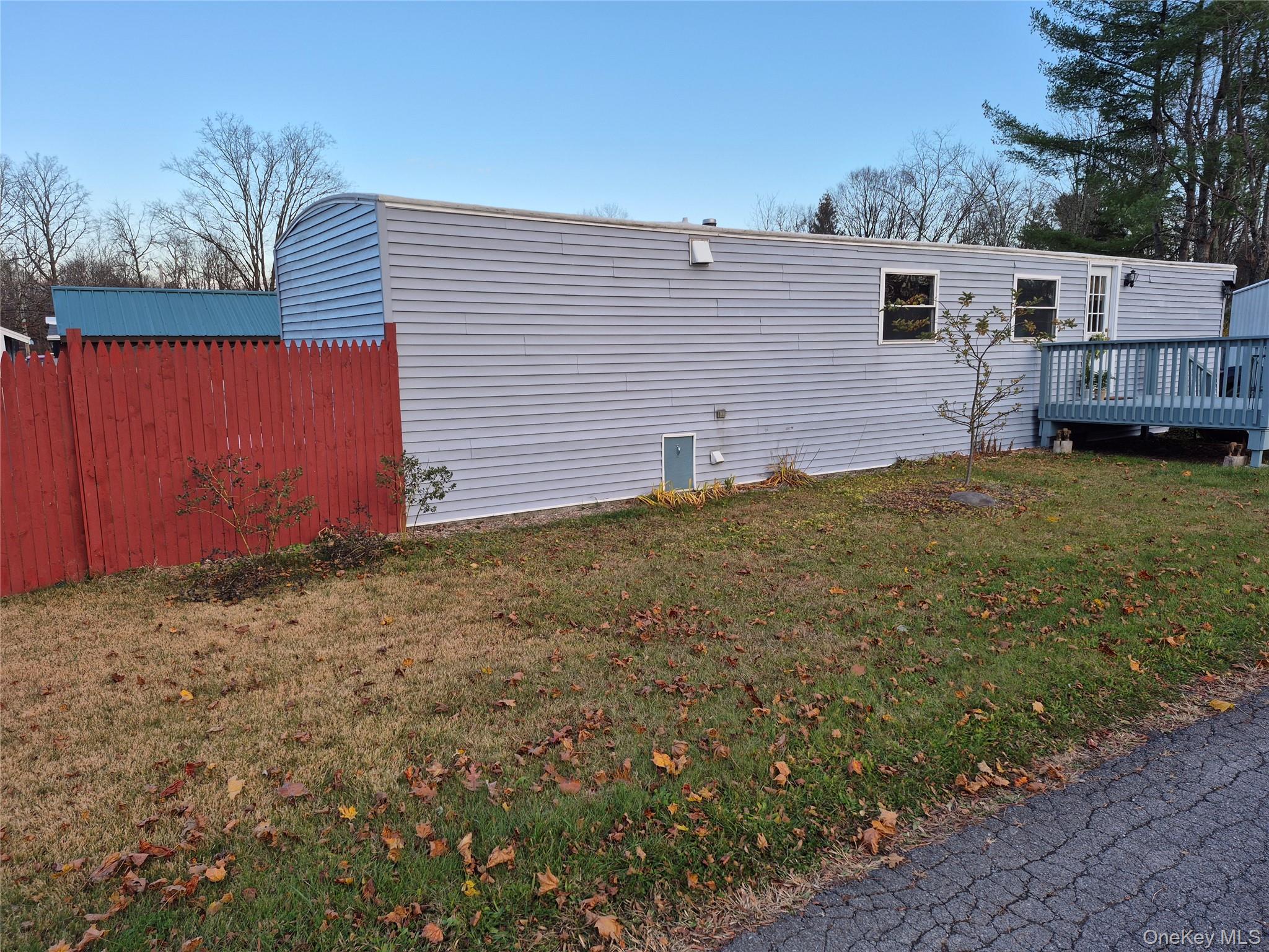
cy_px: 476
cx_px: 634
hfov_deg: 73.9
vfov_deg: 58.9
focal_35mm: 23
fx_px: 843
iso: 25
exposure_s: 1/324
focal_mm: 5.4
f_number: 1.8
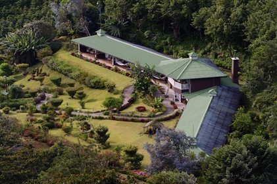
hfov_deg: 11.8
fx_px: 1345
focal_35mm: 175
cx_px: 138
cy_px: 92
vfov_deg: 7.8
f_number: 10
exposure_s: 1/200
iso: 400
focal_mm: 175
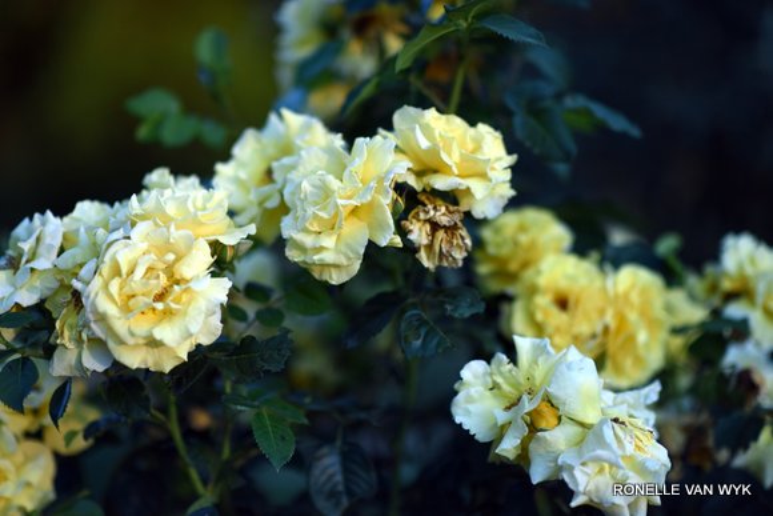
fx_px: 1825
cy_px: 258
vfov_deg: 16.1
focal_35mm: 85
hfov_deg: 23.9
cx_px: 386
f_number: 1.4
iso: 500
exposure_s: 1/8000
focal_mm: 85
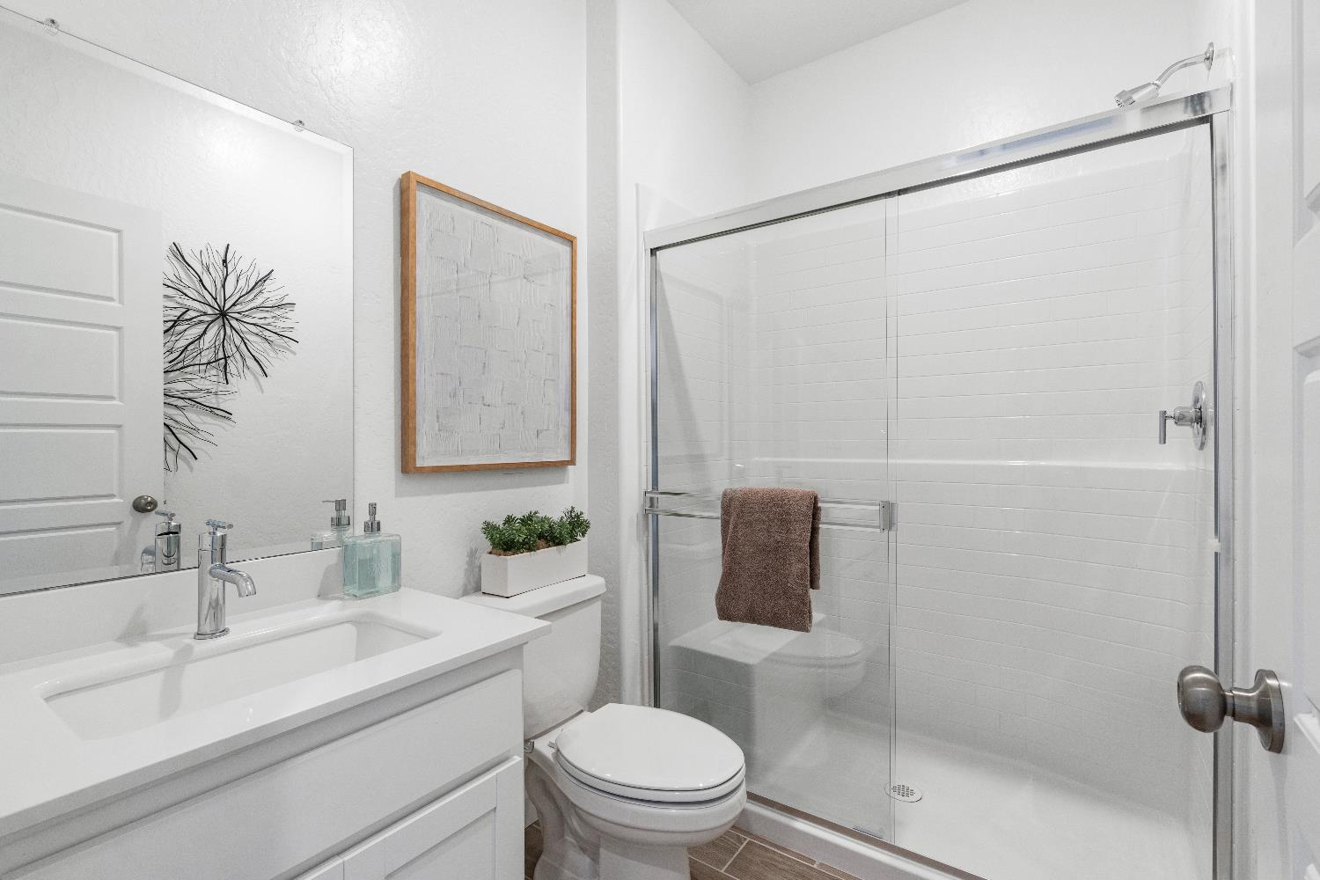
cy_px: 440
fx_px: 550
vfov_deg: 77.3
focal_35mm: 15
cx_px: 660
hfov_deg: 100.4
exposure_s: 1/4
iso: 250
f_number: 9
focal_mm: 10
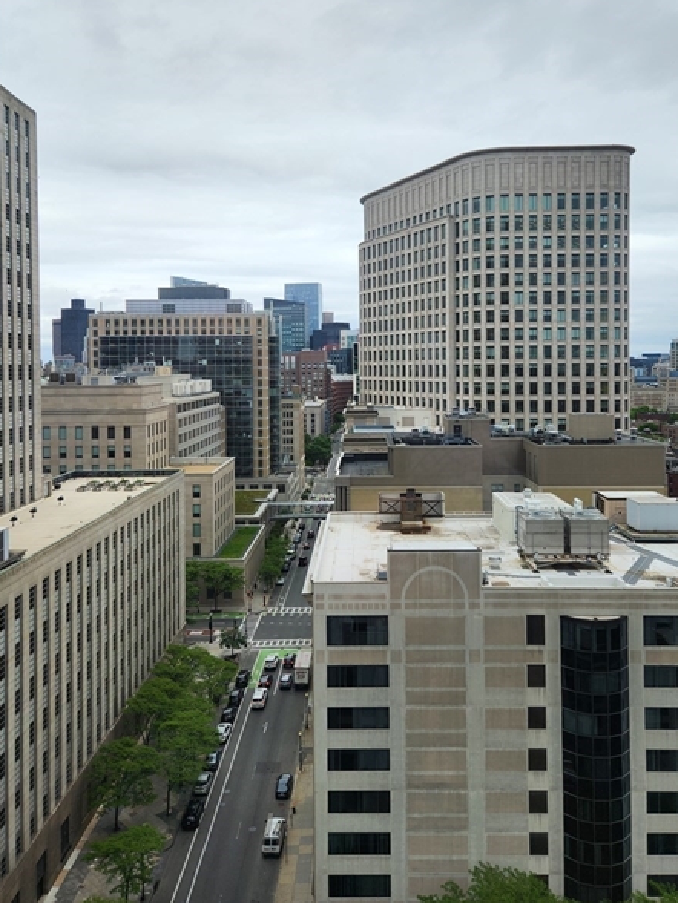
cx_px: 364
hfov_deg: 46.8
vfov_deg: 59.7
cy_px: 385
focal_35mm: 30
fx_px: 783
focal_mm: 5.4
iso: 20
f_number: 1.8
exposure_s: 1/512
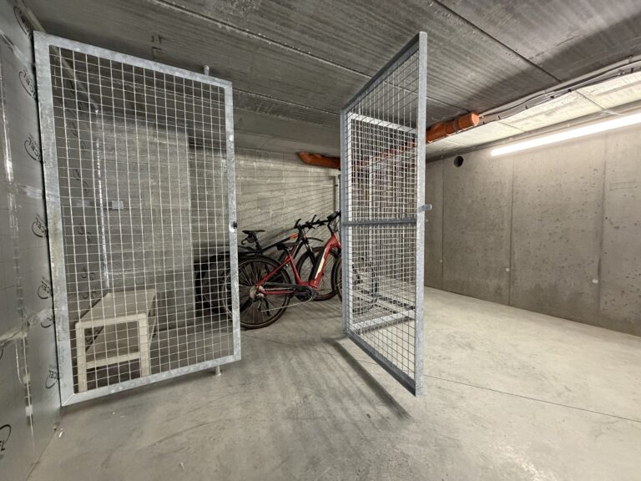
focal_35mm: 14
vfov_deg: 85.7
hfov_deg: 102.1
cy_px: 240
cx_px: 320
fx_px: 259
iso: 500
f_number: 2.2
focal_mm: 2.22
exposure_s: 1/50
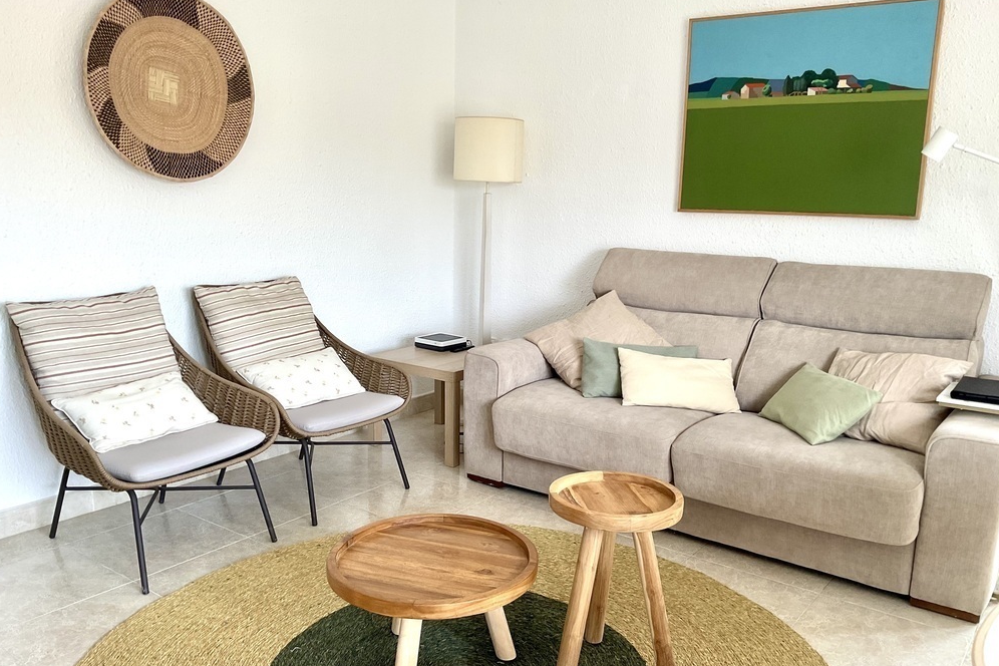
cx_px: 501
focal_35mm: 31
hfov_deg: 60.3
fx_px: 860
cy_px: 358
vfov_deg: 42.3
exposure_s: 1/120
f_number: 1.8
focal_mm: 3
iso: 50
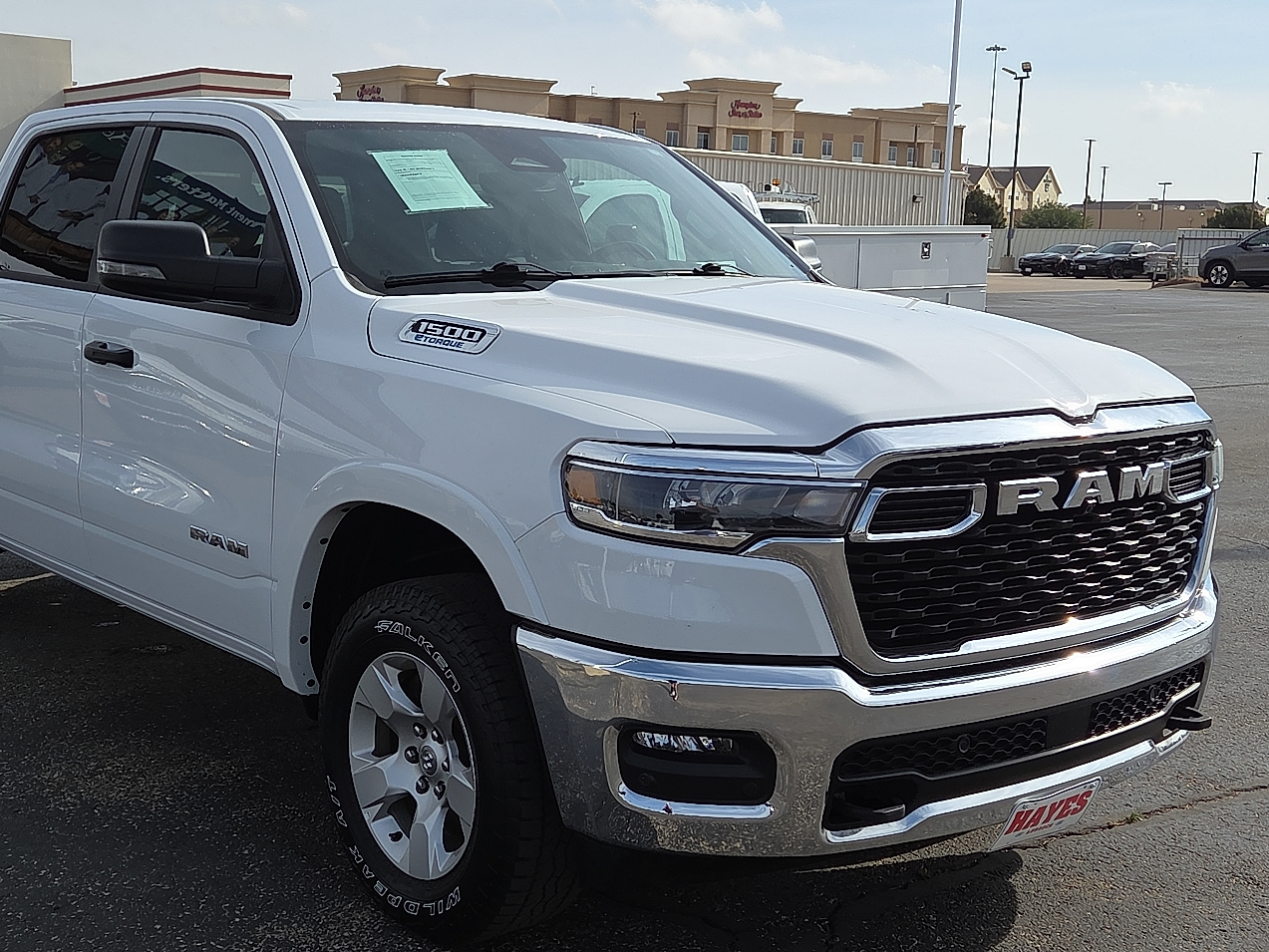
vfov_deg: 32.9
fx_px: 1613
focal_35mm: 44
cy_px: 501
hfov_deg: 42.7
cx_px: 503
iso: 76
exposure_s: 1/10000
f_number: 1.8
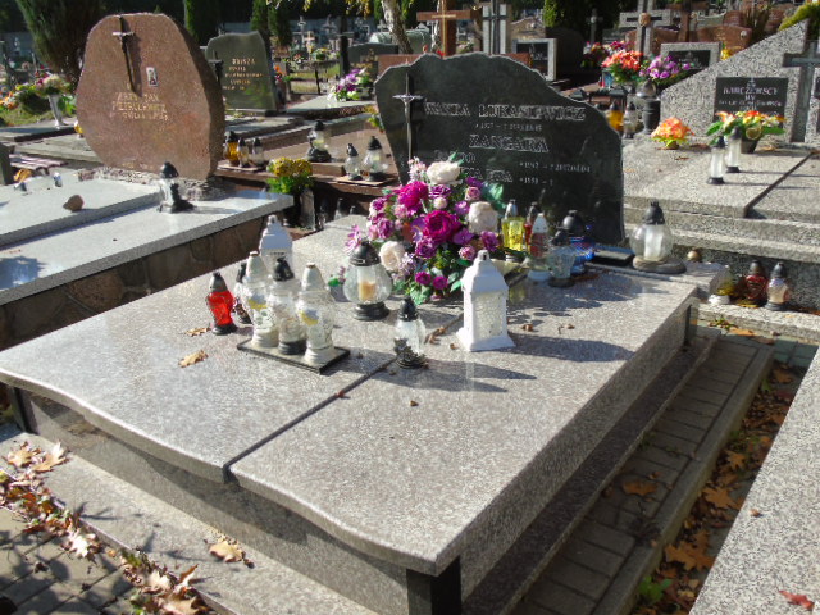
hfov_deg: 61.7
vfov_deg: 48.2
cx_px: 410
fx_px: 687
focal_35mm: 29
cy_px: 308
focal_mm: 5.2
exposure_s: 1/400
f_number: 3.6
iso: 80
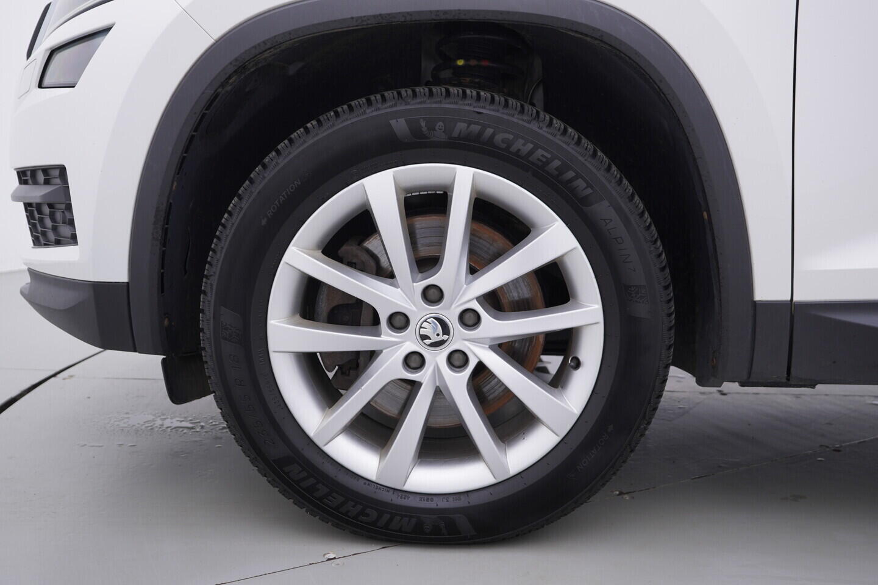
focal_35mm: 36
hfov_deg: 53.1
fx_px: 878
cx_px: 439
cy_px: 292
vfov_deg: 36.9
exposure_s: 1/60
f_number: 3.5
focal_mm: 24
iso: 125
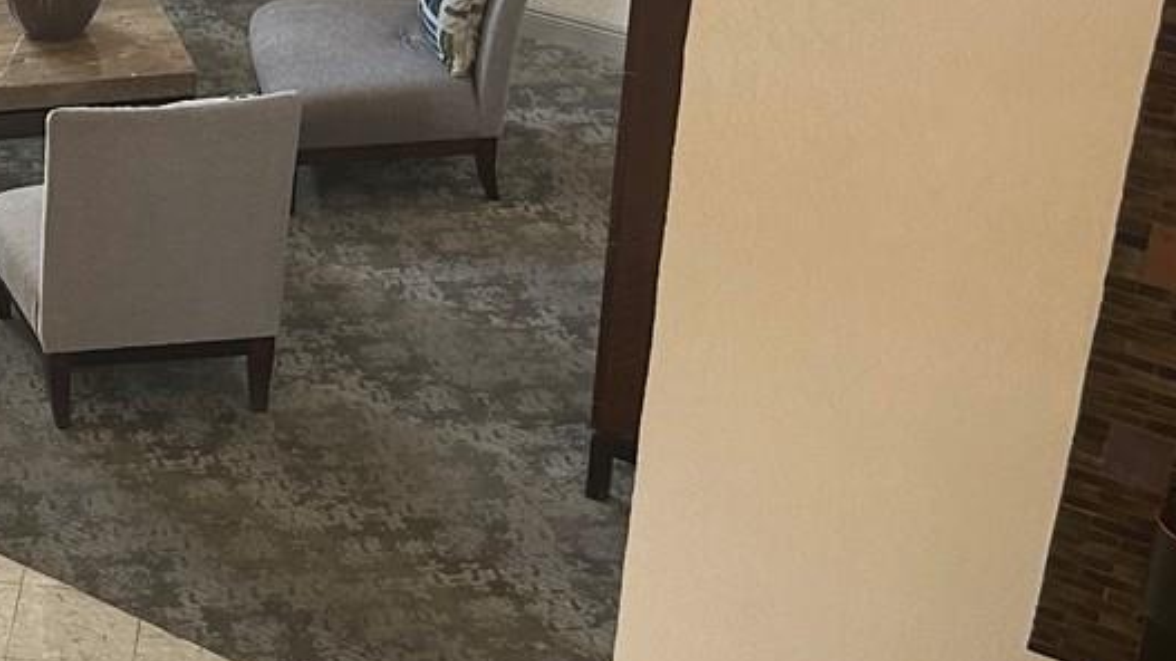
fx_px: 2681
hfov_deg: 22.9
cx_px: -208
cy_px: 248
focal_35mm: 86
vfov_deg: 14.0
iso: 125
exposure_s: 1/60
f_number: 1.5
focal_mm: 5.7
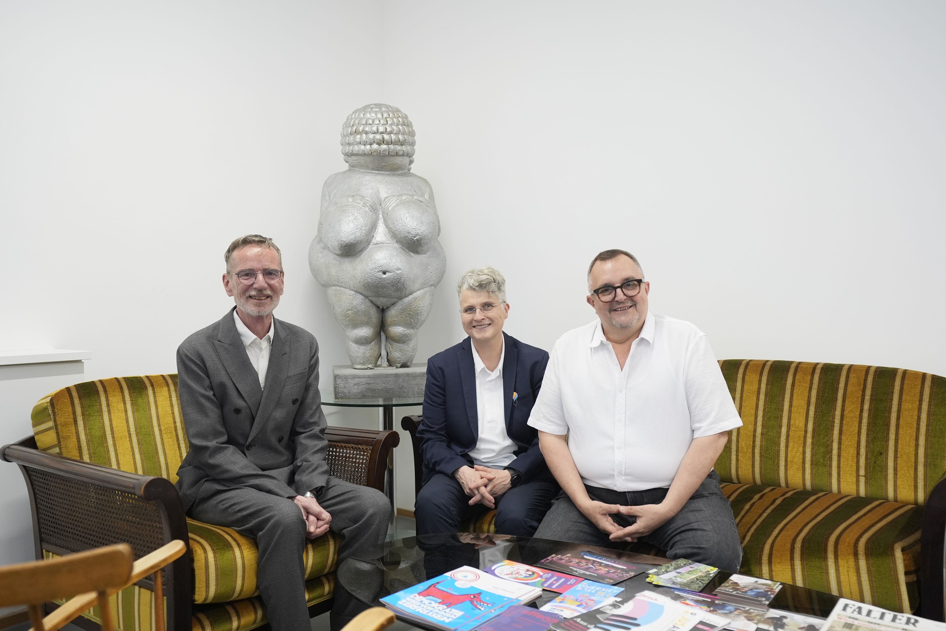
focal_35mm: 30
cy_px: 316
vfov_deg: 43.6
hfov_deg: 61.9
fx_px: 788
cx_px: 473
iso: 1250
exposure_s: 1/250
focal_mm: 30
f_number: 3.5
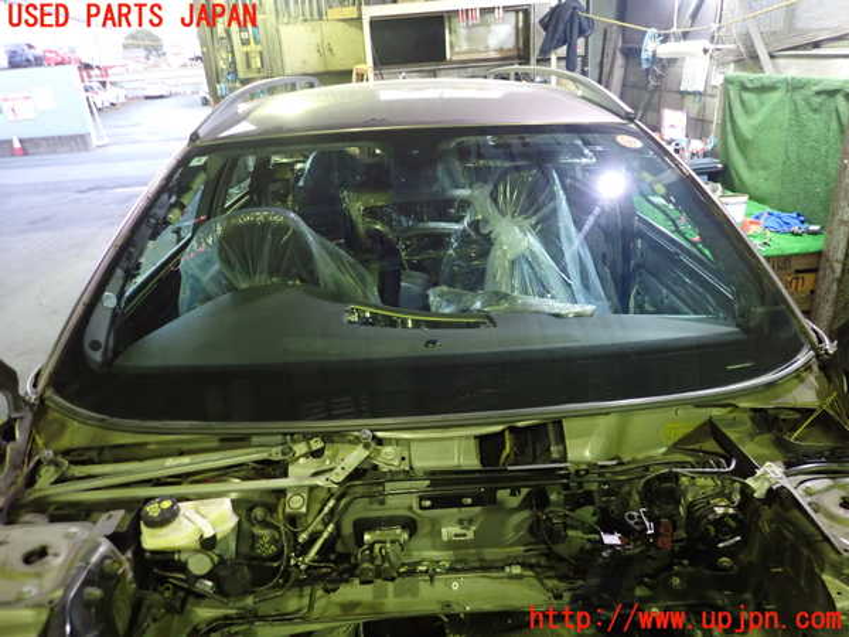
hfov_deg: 69.4
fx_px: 613
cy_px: 318
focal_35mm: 25
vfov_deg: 54.9
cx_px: 424
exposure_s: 1/30
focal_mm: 4.5
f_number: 2
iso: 800
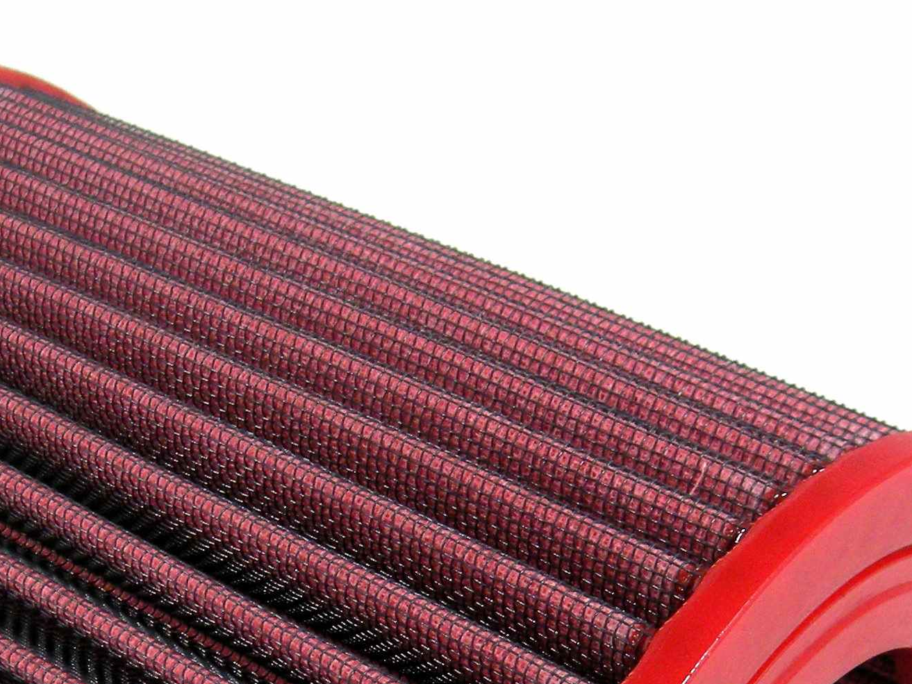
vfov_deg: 16.5
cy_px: 756
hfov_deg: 22.4
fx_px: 2292
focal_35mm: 87
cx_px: 265
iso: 130
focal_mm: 5.7
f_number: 2.8
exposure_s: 1/59.8
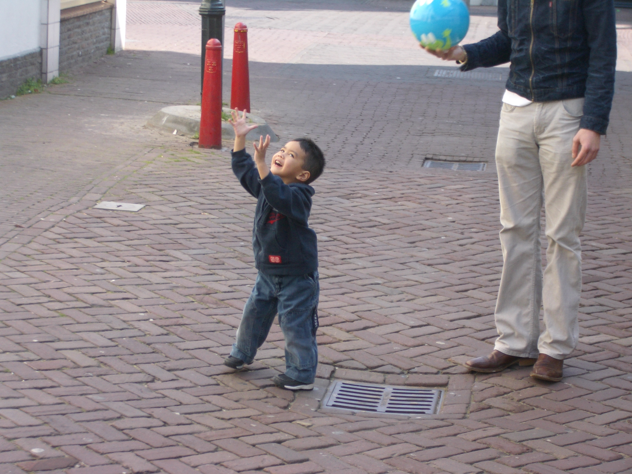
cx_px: 316
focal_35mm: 105
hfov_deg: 18.7
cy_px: 237
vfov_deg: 14.1
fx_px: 1917
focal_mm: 17.4
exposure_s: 1/100
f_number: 4.8
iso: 50
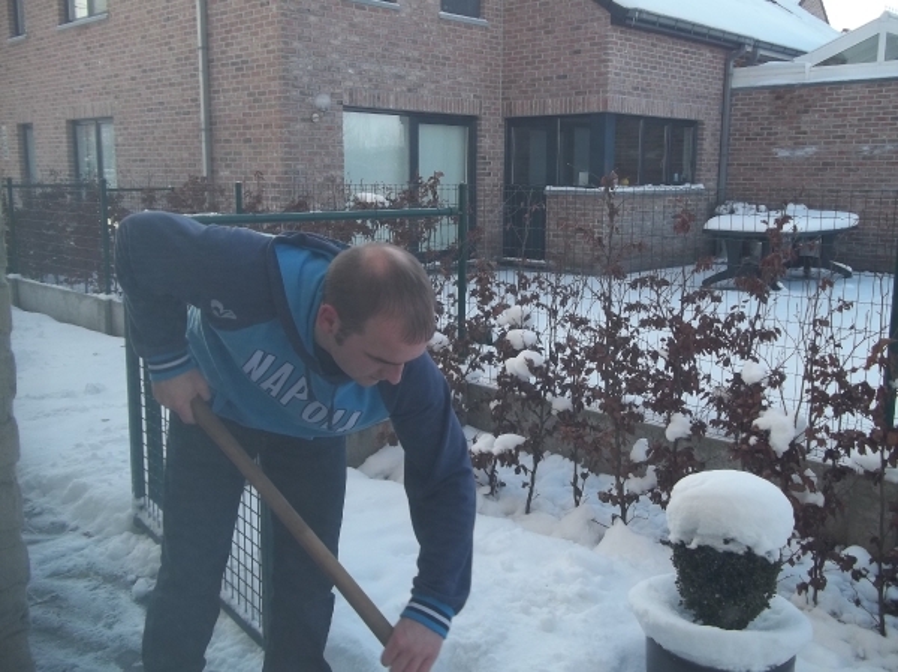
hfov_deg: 56.9
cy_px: 336
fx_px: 829
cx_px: 449
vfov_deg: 44.1
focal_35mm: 32
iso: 64
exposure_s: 1/320
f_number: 2.9
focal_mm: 5.7
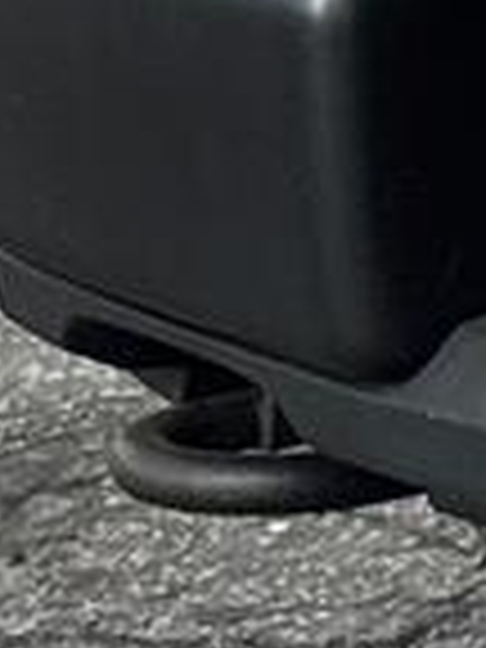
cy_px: -770
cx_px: 2516
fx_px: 7993
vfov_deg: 4.6
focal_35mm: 427
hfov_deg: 3.2
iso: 64
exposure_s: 1/3817
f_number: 1.78
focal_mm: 6.76
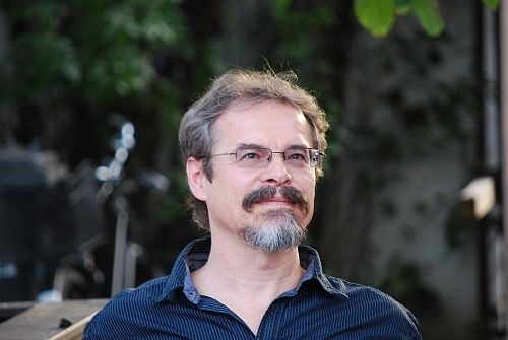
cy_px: 170
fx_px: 4240
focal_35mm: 300
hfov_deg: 6.9
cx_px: 254
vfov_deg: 4.6
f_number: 5.6
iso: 400
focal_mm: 200
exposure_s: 1/30
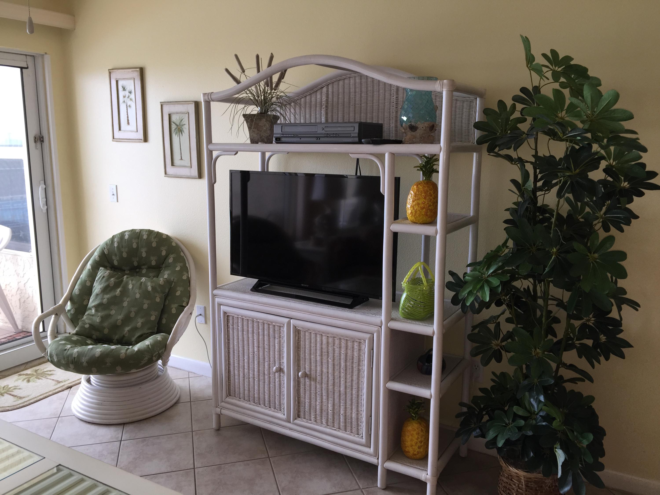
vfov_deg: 48.2
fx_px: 553
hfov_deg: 61.7
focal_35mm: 29
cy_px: 248
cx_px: 330
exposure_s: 1/40
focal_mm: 4.15
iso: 32
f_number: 2.2
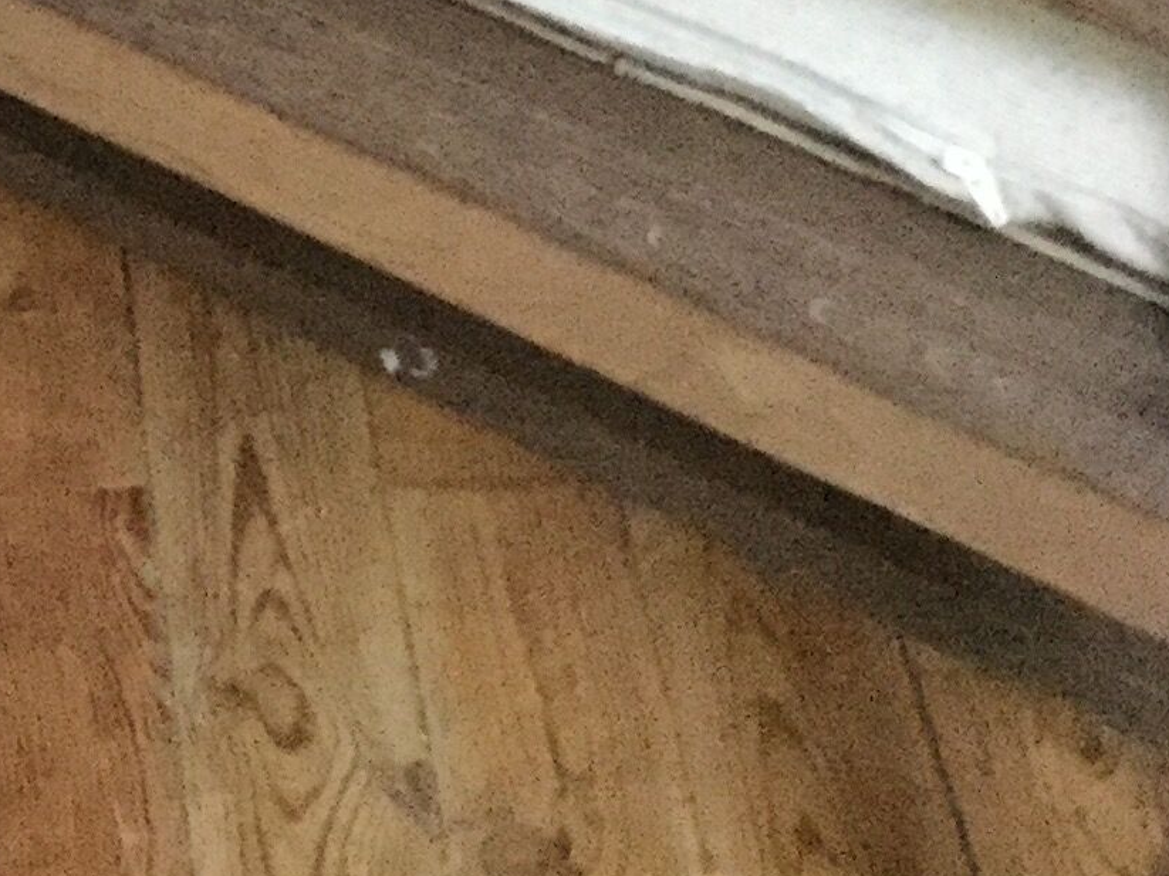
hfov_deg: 15.0
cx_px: -493
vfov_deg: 11.3
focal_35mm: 123
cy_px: -616
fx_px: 4153
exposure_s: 1/17
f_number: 2.4
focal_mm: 3.3
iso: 320
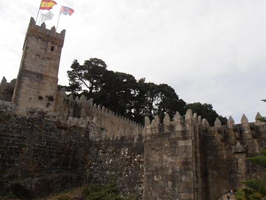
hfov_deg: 61.4
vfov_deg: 48.1
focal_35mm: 29
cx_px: 151
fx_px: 223
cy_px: 113
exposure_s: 1/1600
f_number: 3
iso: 80
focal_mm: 4.2
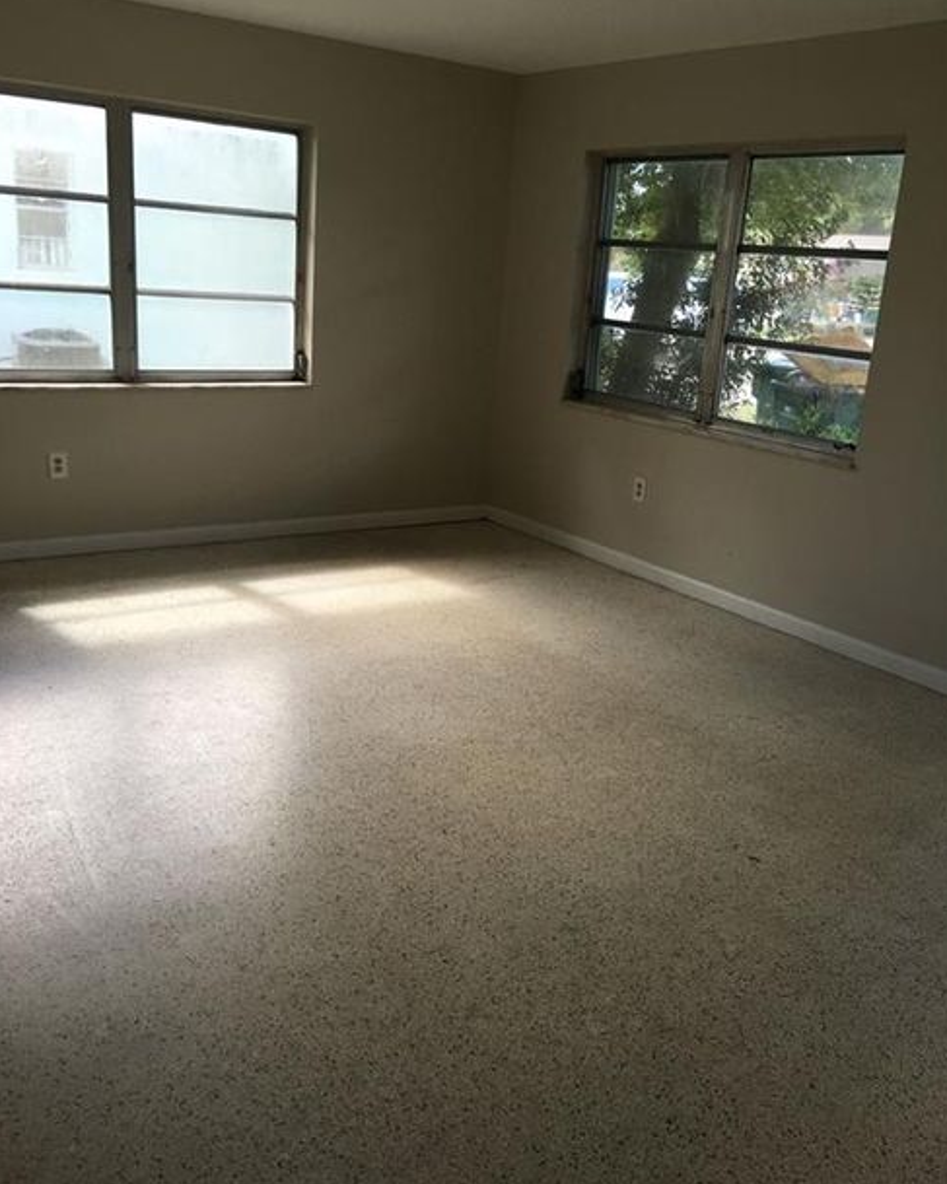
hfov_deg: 47.1
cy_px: 573
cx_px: 465
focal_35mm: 31
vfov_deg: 57.2
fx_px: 1086
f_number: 2.2
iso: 40
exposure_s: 1/120
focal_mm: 4.15
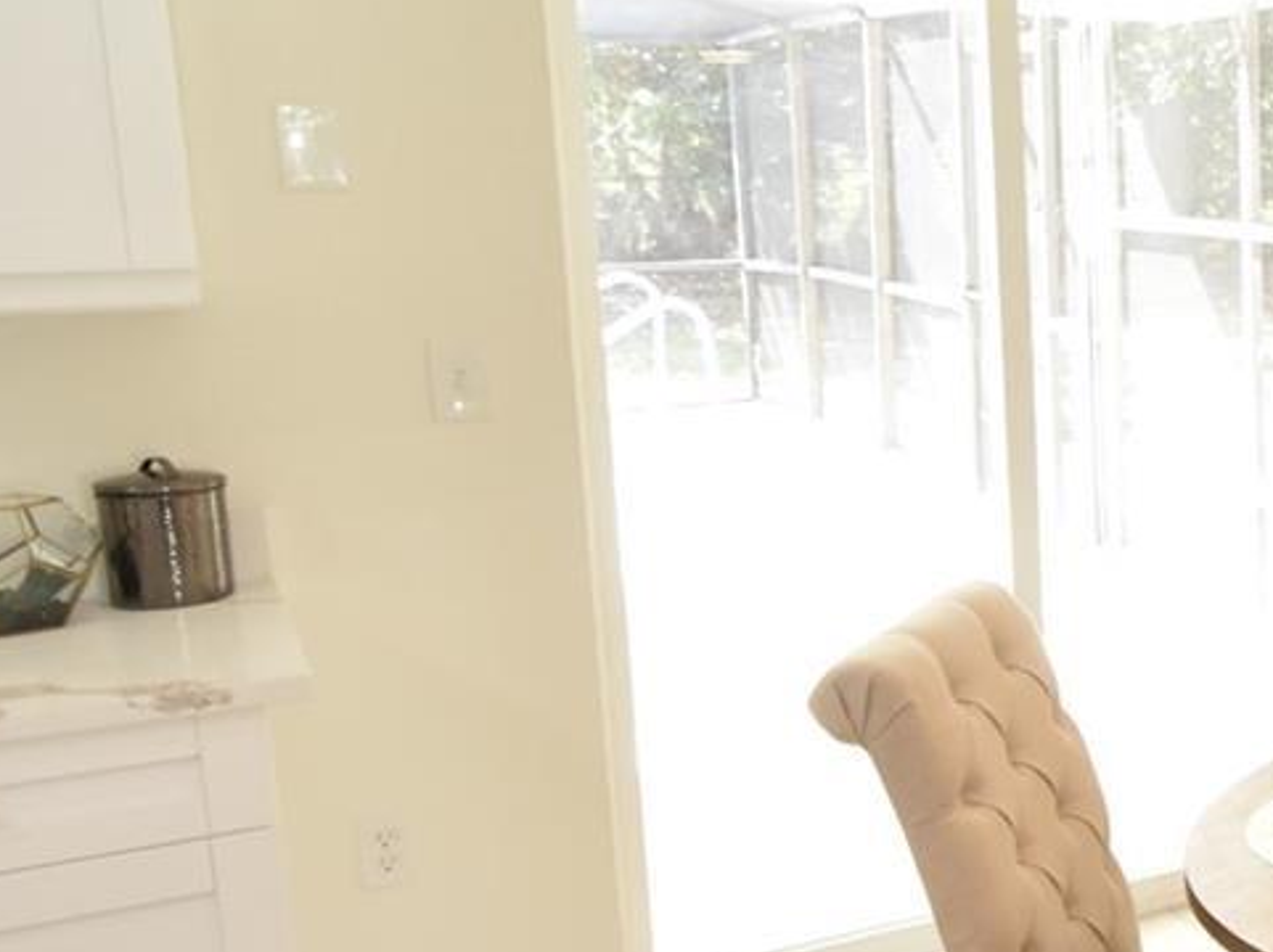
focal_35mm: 48
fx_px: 1764
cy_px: 457
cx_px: 1673
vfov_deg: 30.2
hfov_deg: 30.7
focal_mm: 10
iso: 800
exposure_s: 1/100
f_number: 5
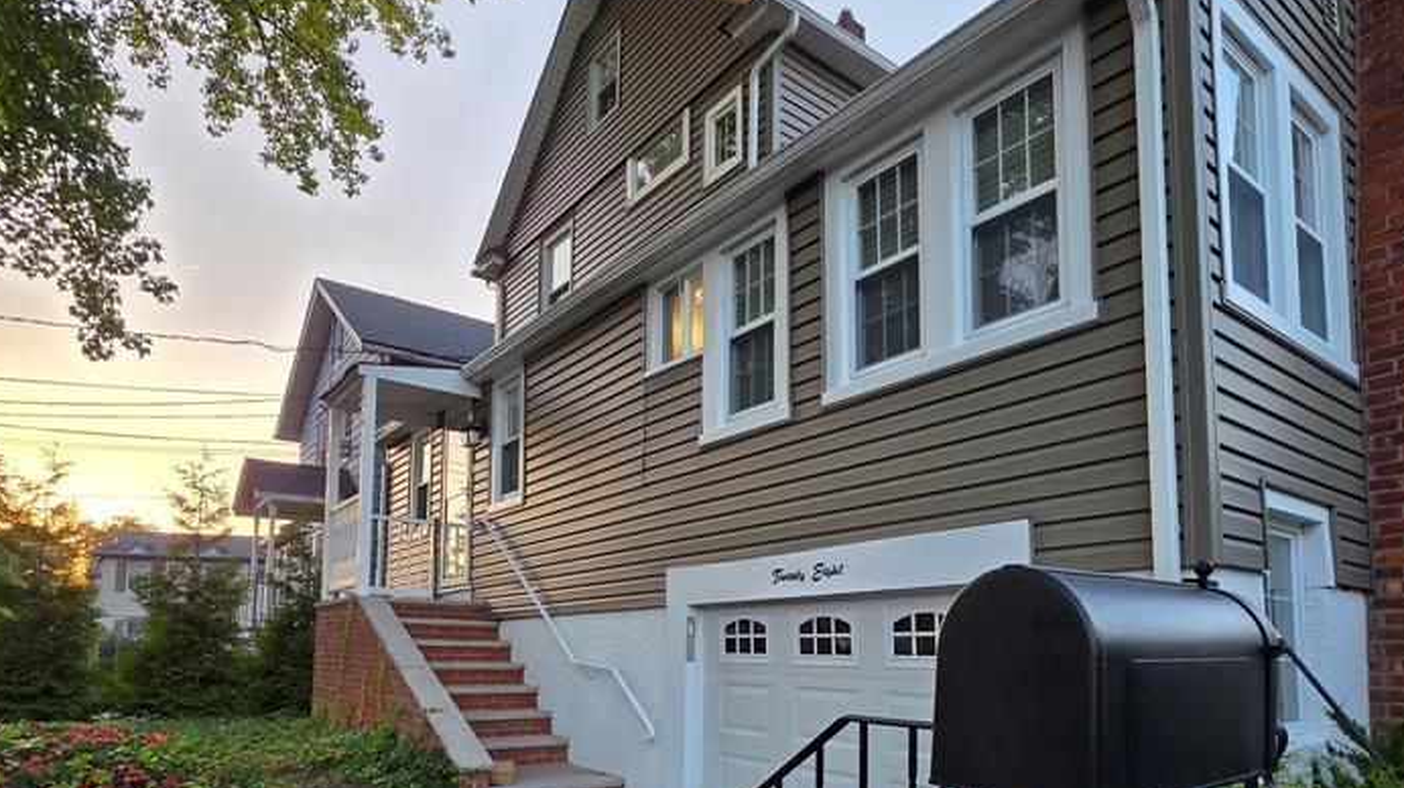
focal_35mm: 21
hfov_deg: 83.9
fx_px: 781
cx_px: 719
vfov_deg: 51.3
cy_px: 589
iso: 50
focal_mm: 2.2
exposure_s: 1/120
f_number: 1.9
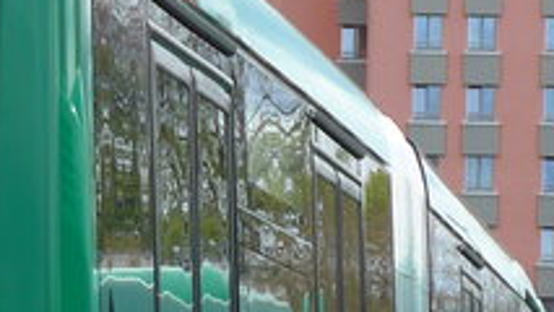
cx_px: -531
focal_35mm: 338
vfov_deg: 3.6
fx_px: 4967
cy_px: 346
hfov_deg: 6.2
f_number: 3.4
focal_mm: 11.3
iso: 80
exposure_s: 1/400
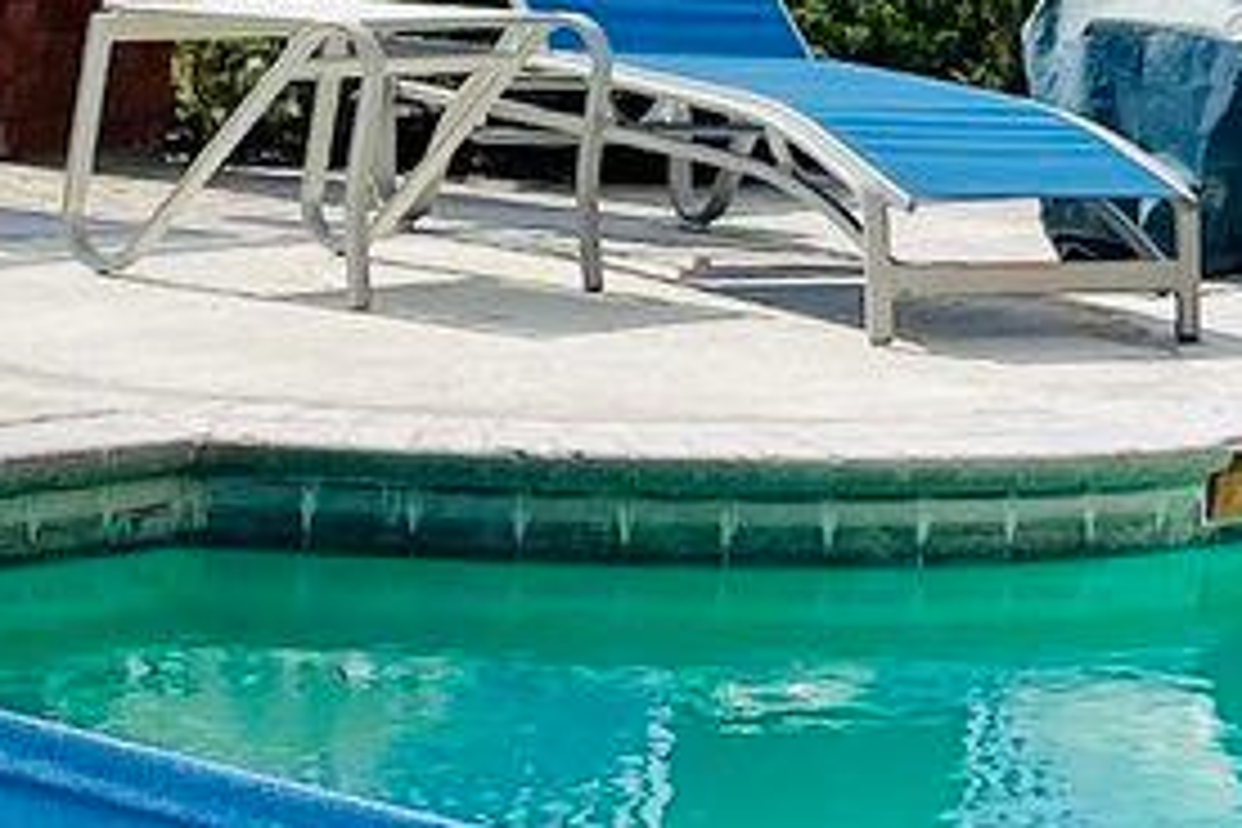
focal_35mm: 201
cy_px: -162
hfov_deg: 10.0
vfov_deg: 6.8
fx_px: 6934
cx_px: 1688
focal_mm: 4.2
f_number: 1.6
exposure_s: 1/7299
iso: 32
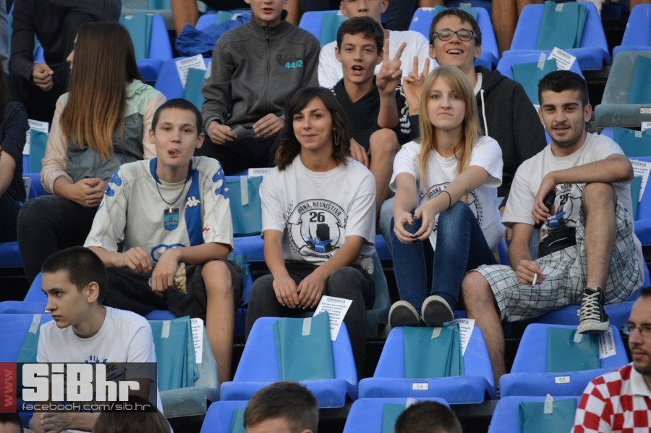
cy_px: 216
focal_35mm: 262
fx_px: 4742
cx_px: 326
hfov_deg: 7.9
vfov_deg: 5.2
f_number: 5.6
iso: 100
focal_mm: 175
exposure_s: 1/80
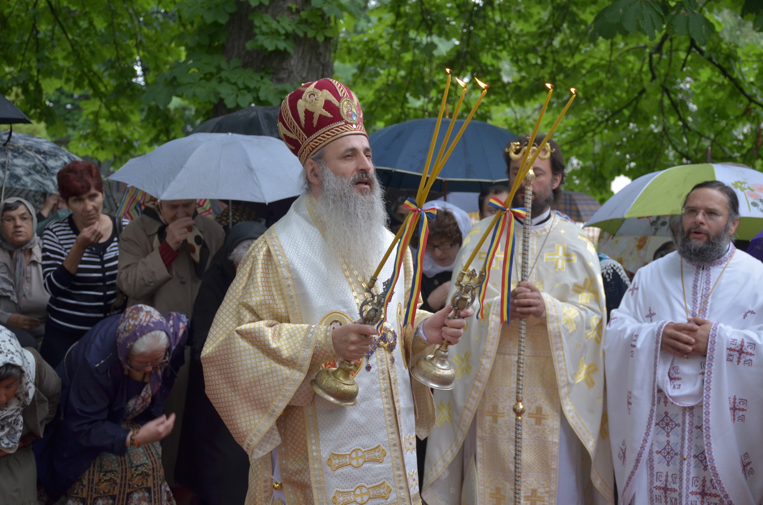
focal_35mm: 72
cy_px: 252
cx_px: 382
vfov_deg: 18.8
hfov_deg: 28.1
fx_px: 1523
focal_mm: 48
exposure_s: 1/250
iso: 400
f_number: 4.5
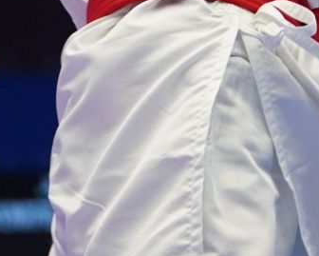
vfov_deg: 2.2
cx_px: 451
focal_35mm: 703
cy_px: -311
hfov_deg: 2.7
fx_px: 6639
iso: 2000
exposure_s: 1/1000
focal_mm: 140
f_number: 2.8
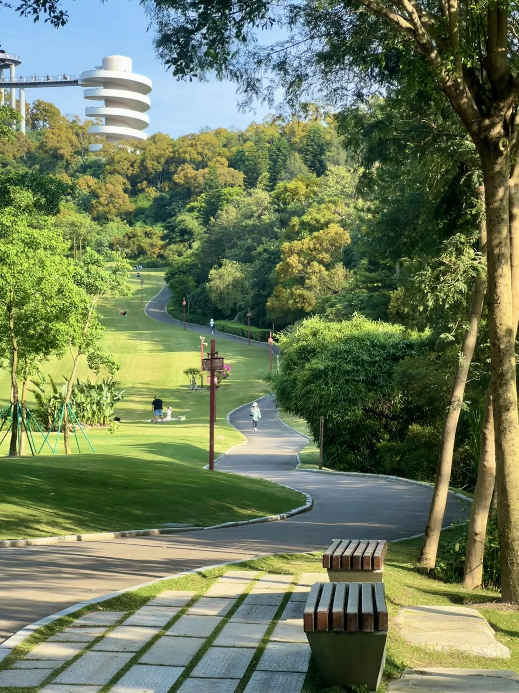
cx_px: 260
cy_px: 346
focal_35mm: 77
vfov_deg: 25.3
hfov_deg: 19.1
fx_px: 1539
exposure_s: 1/167
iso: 32
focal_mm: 9
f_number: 2.8
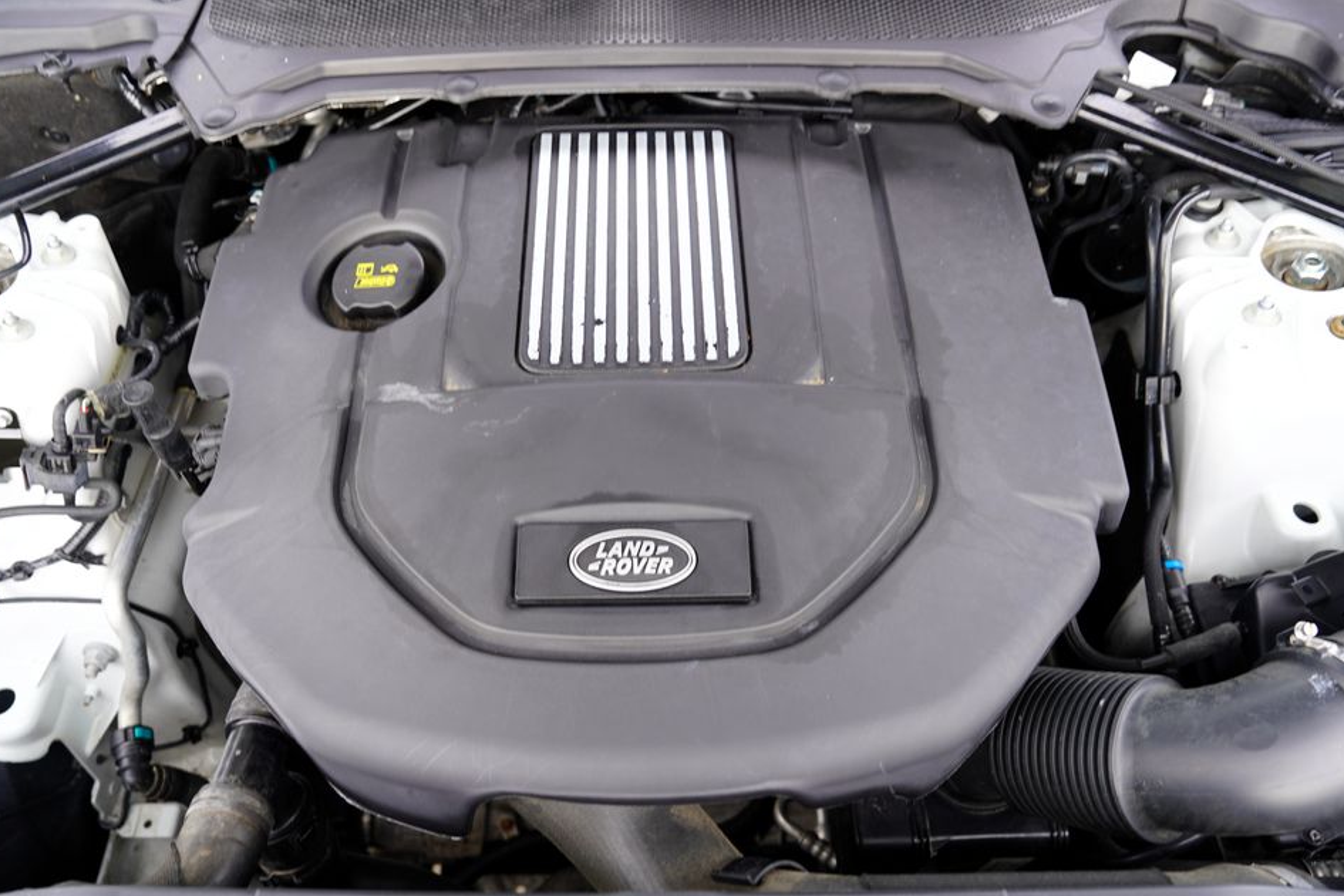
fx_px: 971
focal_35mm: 26
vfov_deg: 49.5
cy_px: 460
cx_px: 643
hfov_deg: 69.4
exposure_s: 1/60
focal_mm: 24
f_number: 4
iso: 125
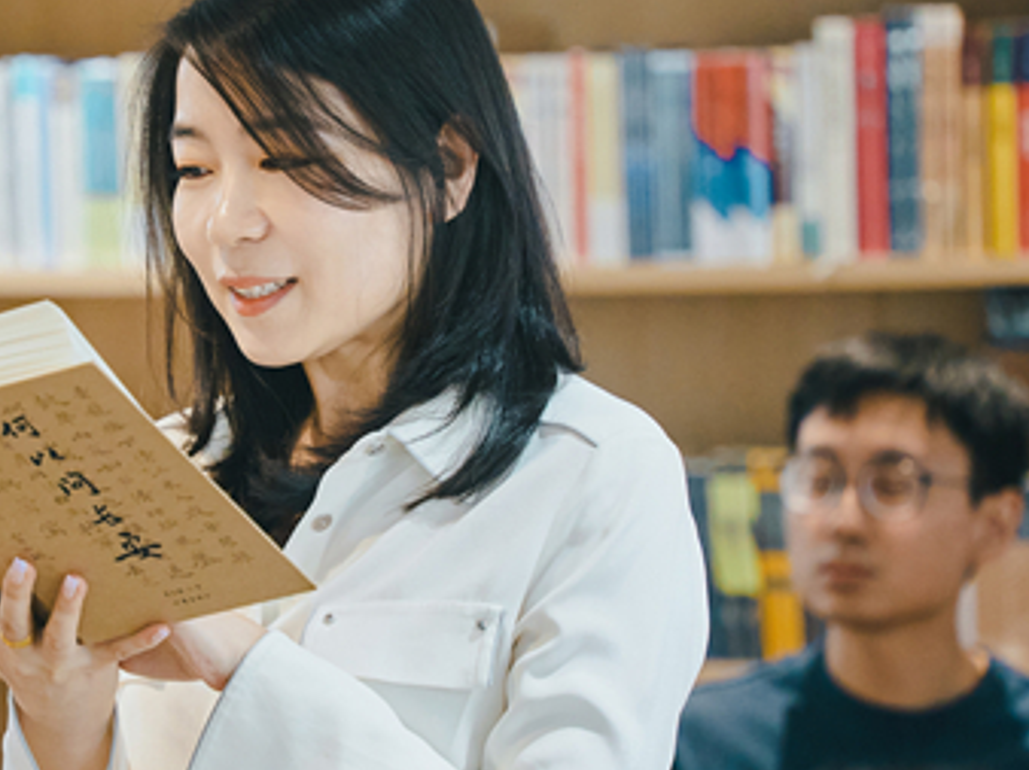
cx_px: 201
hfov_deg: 8.3
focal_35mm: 238
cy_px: 339
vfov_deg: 6.2
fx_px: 7070
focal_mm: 152
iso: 1600
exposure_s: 1/100
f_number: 5.6
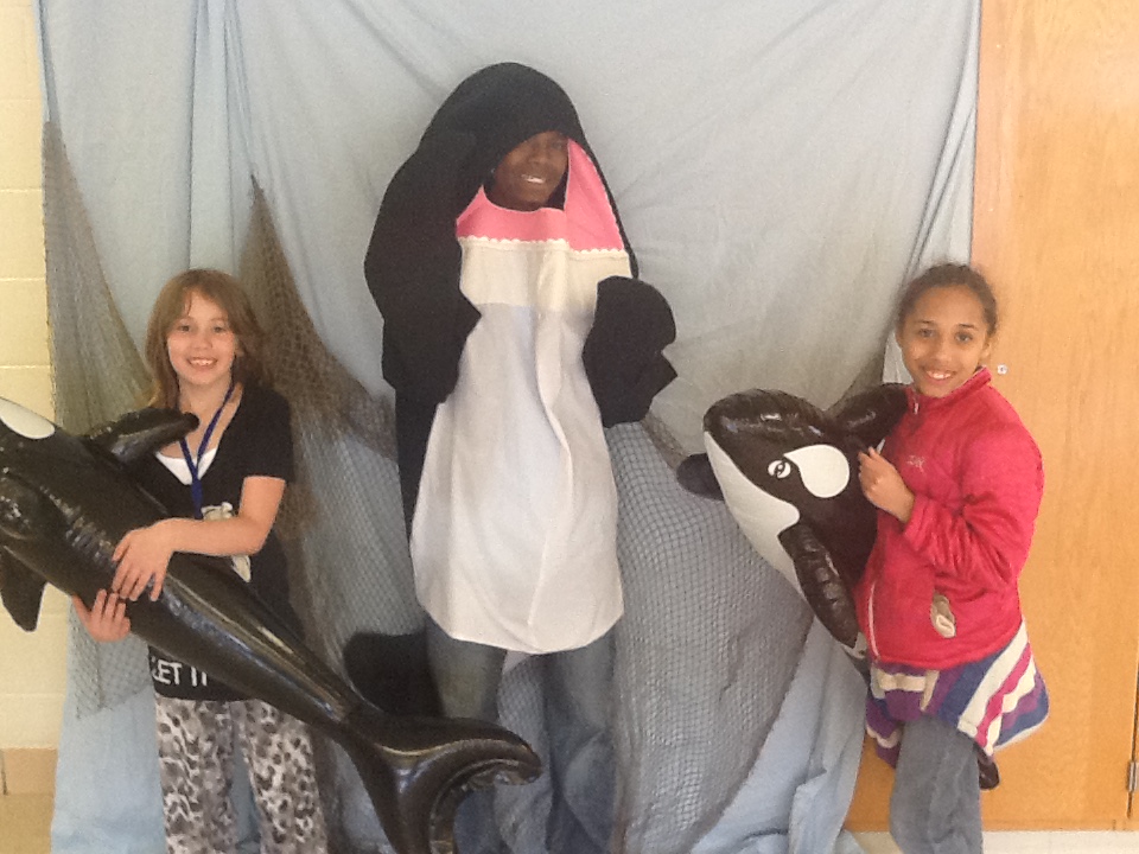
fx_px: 1448
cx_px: 570
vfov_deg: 32.9
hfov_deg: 42.9
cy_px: 427
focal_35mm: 44
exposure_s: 1/30
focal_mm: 2.03
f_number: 2.4
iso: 100
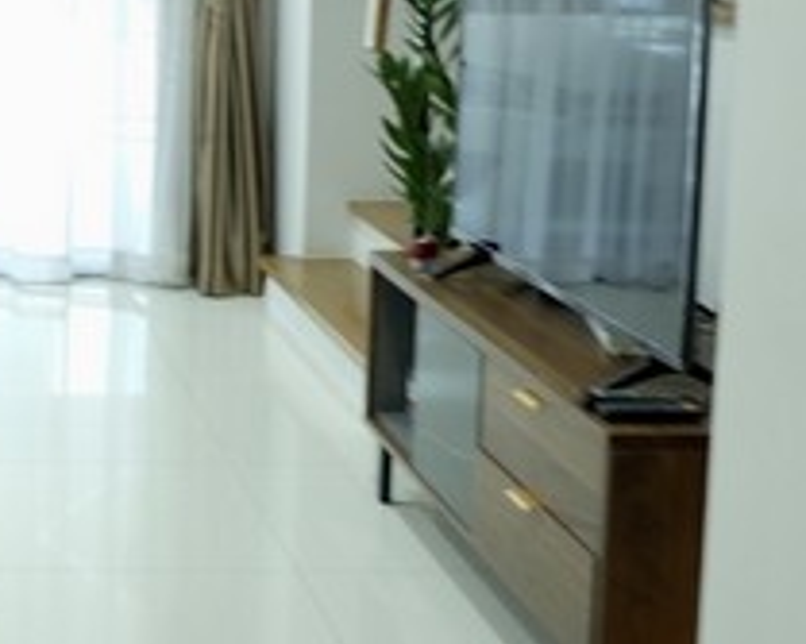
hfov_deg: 24.7
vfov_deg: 21.6
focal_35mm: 69
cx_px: -181
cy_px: 48
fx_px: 1645
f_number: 3.5
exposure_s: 1/4
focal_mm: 16
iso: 200
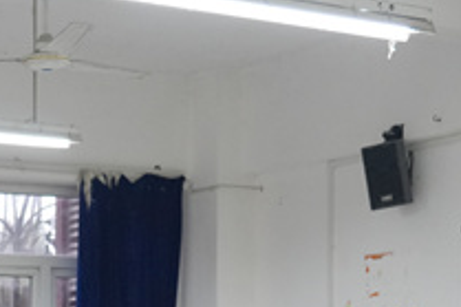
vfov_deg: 11.5
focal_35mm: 115
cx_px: 75
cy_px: 427
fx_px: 1471
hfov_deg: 17.6
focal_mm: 30
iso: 2500
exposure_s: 1/100
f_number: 4
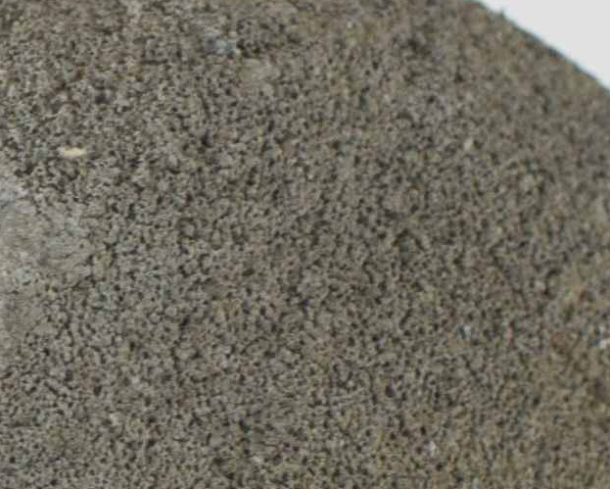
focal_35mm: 389
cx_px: -375
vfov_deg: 4.0
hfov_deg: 4.9
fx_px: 7021
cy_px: 425
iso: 640
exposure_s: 1/125
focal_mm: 35
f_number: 5
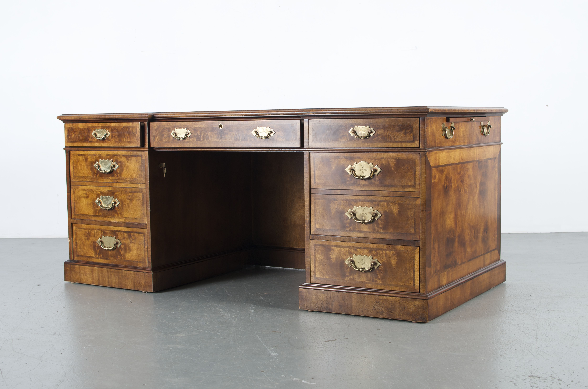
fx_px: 856
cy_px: 194
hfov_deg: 37.9
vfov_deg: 25.6
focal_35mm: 52
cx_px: 294
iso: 100
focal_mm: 35
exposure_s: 1/125
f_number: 5.6
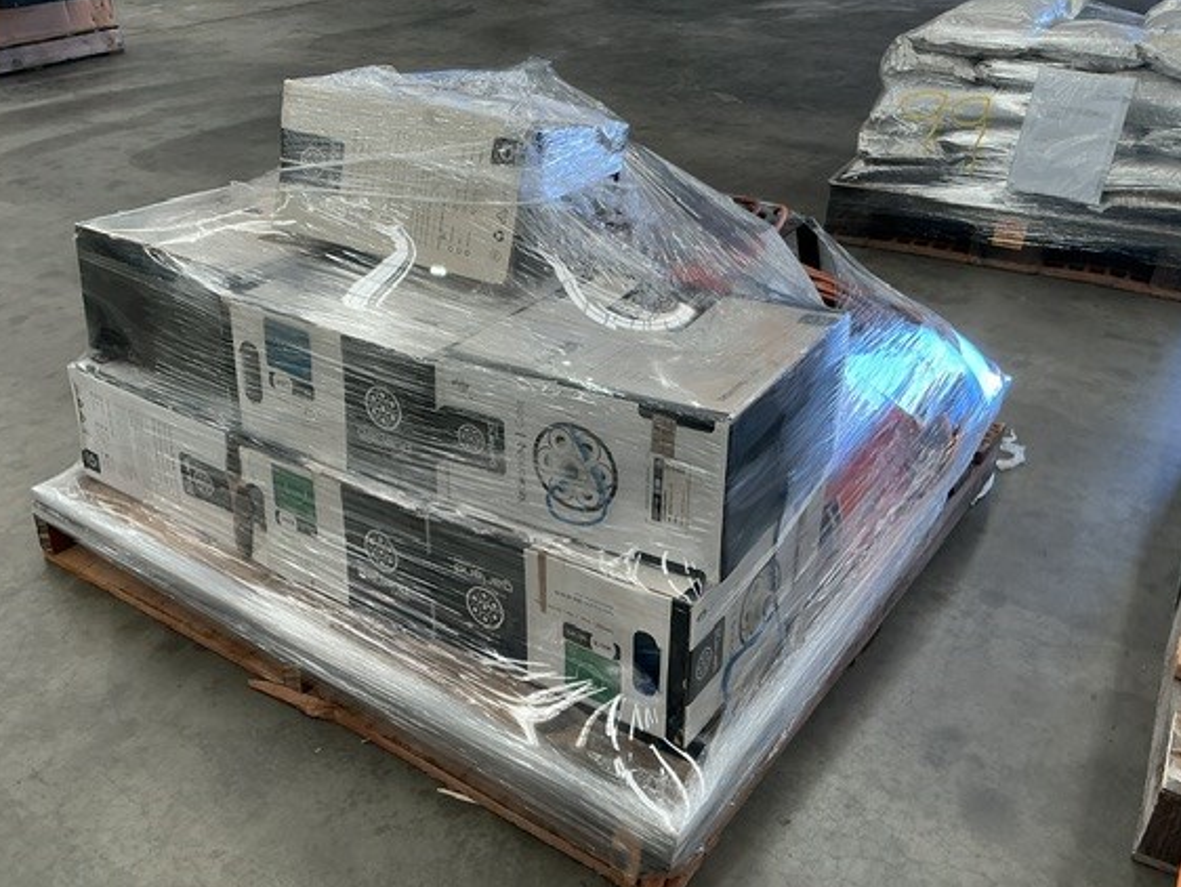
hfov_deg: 55.2
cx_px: 513
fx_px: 1126
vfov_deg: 43.0
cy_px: 456
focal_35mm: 33
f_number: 1.8
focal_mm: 3
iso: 25
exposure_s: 1/100
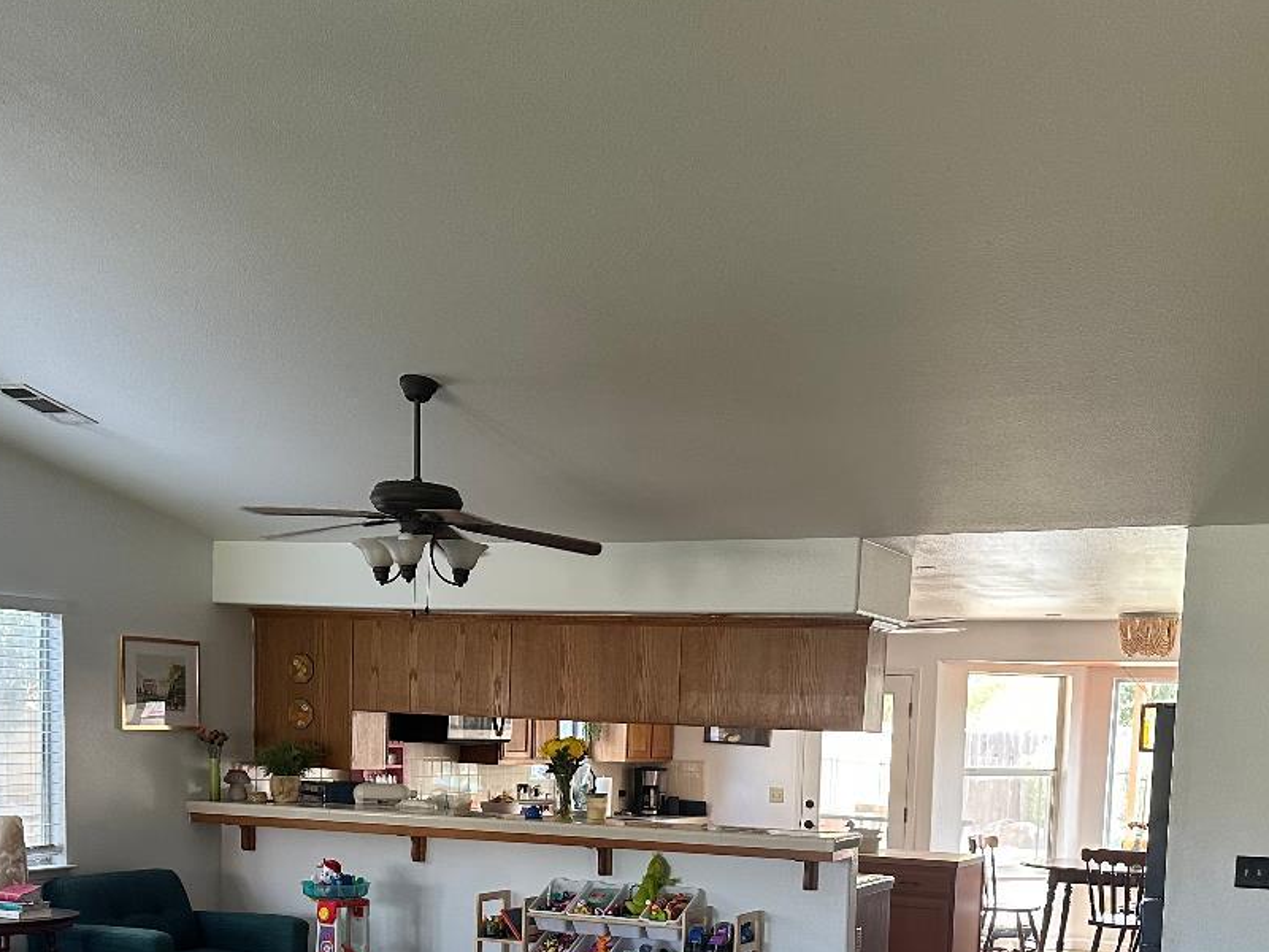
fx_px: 1650
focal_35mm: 45
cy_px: 872
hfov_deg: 42.1
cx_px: 660
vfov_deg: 30.6
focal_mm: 6.86
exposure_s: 1/68
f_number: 1.78
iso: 250
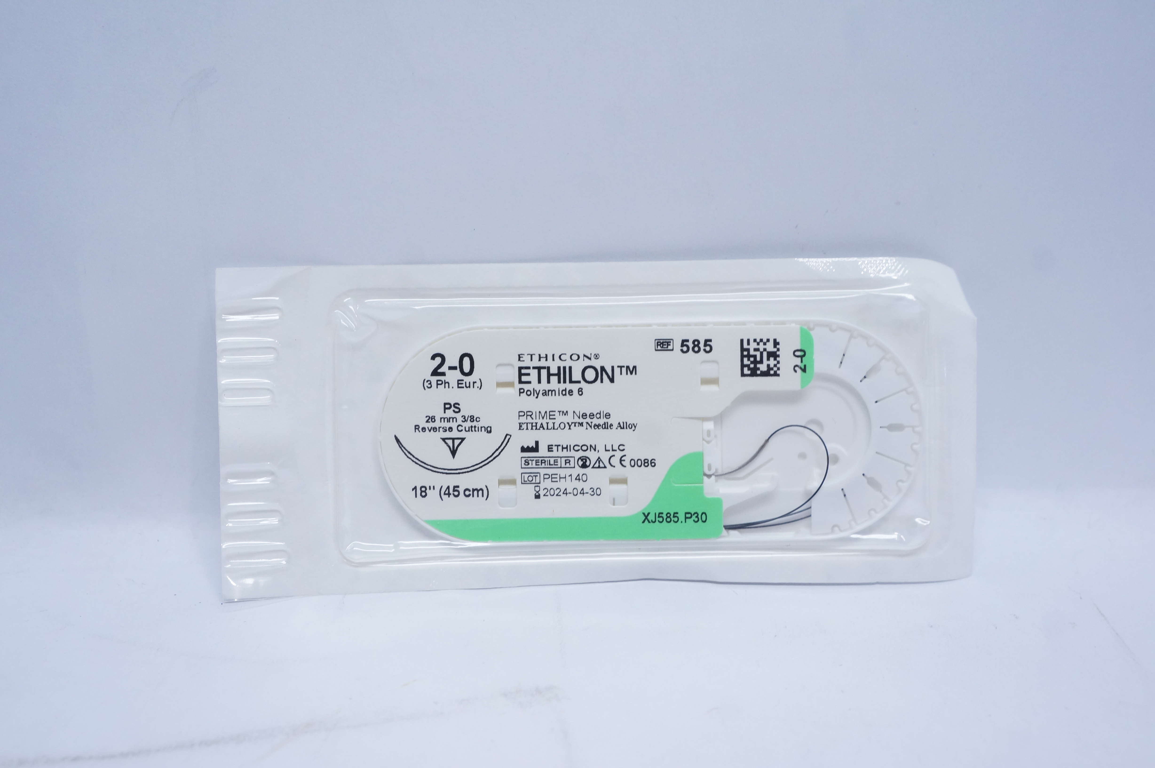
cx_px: 578
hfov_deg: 53.2
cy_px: 384
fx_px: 1154
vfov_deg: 36.8
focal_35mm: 36
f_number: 7.1
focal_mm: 24
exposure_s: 1/60
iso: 800
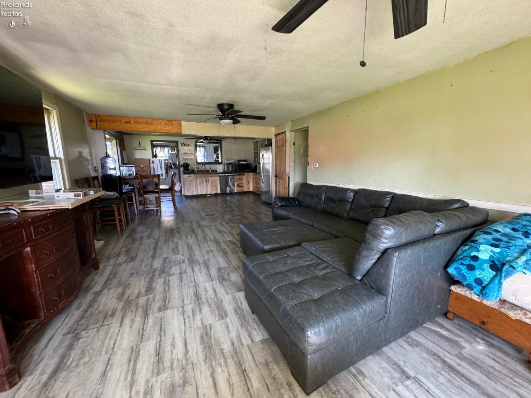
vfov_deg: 85.7
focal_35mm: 14
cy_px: 199
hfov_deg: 102.1
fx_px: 215
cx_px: 266
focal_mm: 2.22
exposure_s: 1/60
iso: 400
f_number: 2.2
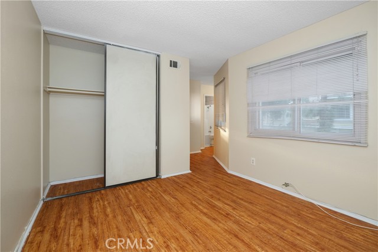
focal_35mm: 15
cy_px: 126
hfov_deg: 100.4
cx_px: 189
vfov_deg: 77.4
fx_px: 158
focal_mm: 10
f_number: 5.6
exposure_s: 1/2.5
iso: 400
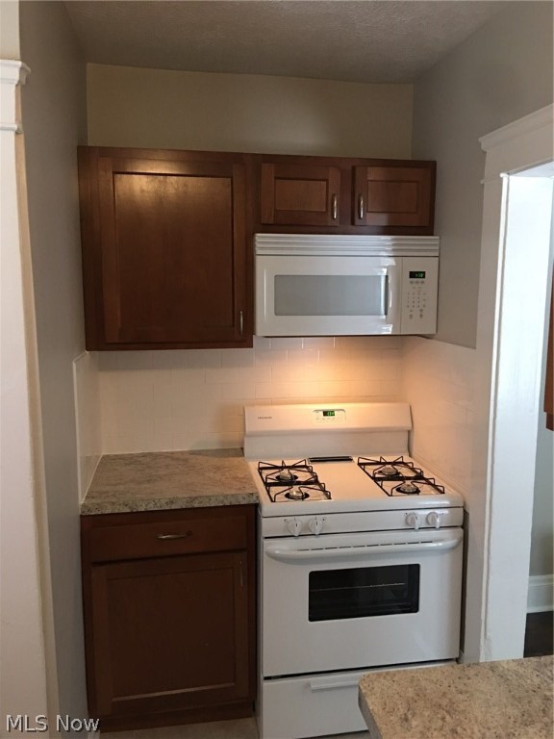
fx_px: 619
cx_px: 277
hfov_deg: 48.2
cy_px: 370
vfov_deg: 61.7
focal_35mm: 29
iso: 100
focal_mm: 4.15
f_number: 2.2
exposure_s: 1/15
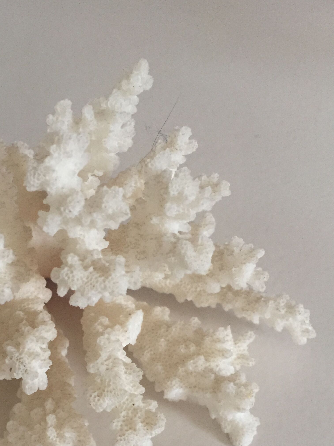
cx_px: 76
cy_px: 339
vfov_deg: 39.3
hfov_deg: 30.3
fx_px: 605
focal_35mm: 47
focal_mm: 4.15
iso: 200
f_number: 2.2
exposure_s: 1/33
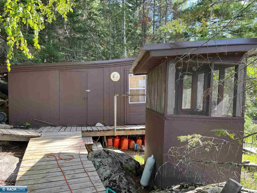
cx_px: 128
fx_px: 193
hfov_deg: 67.3
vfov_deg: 53.1
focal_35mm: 26
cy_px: 96
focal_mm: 5.1
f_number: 1.6
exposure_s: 1/271
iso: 50
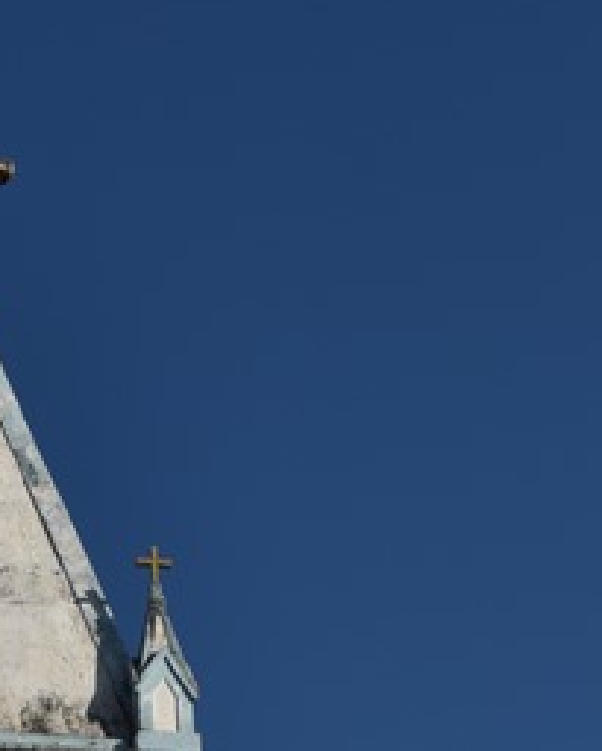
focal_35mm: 141
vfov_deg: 12.2
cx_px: -54
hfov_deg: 10.8
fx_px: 3136
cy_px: 1458
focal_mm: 25
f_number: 9
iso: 100
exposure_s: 1/400
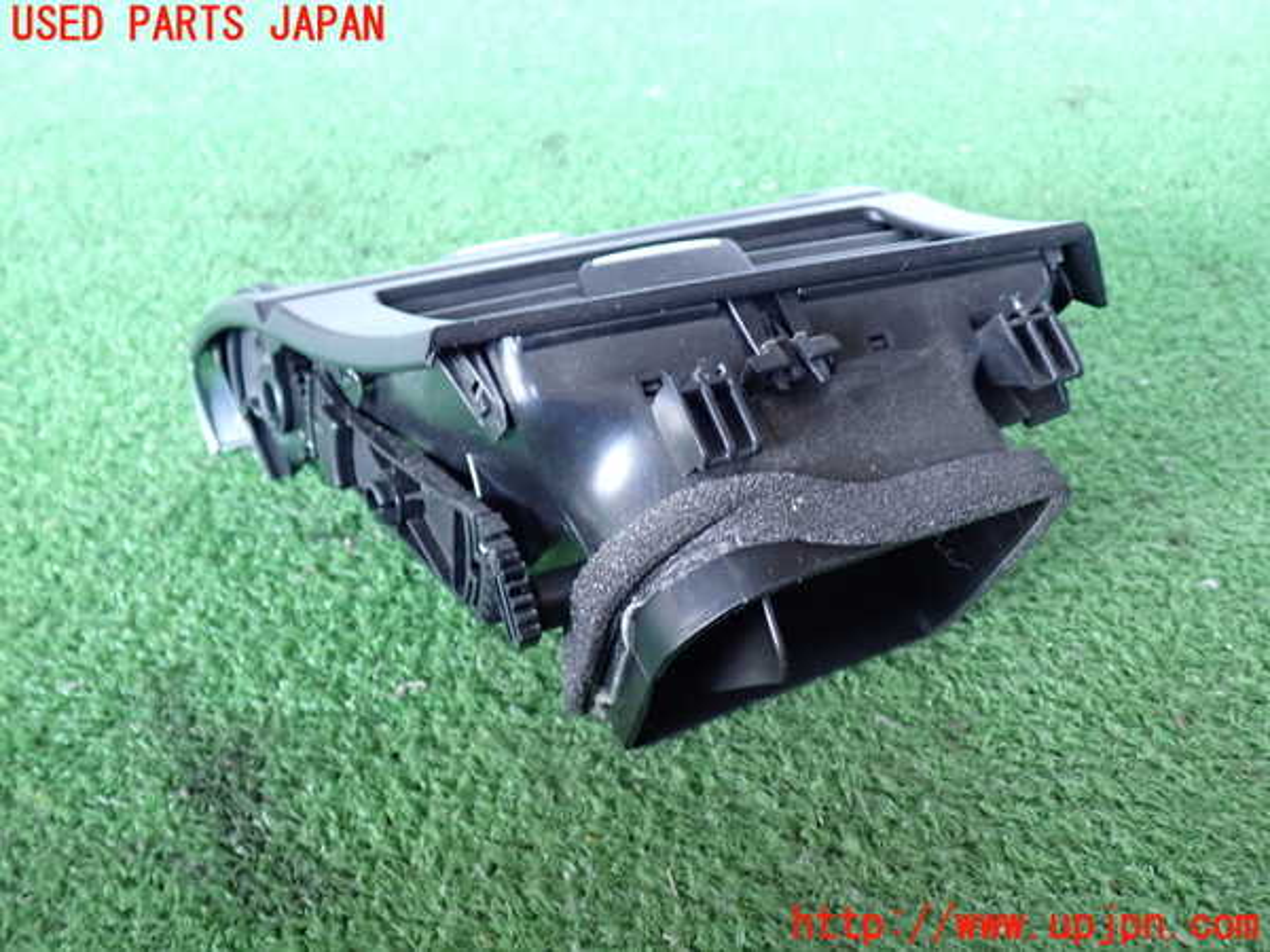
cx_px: 635
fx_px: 1174
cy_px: 476
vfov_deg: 44.2
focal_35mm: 32
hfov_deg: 56.8
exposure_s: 1/30
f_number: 2.4
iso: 500
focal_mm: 5.79
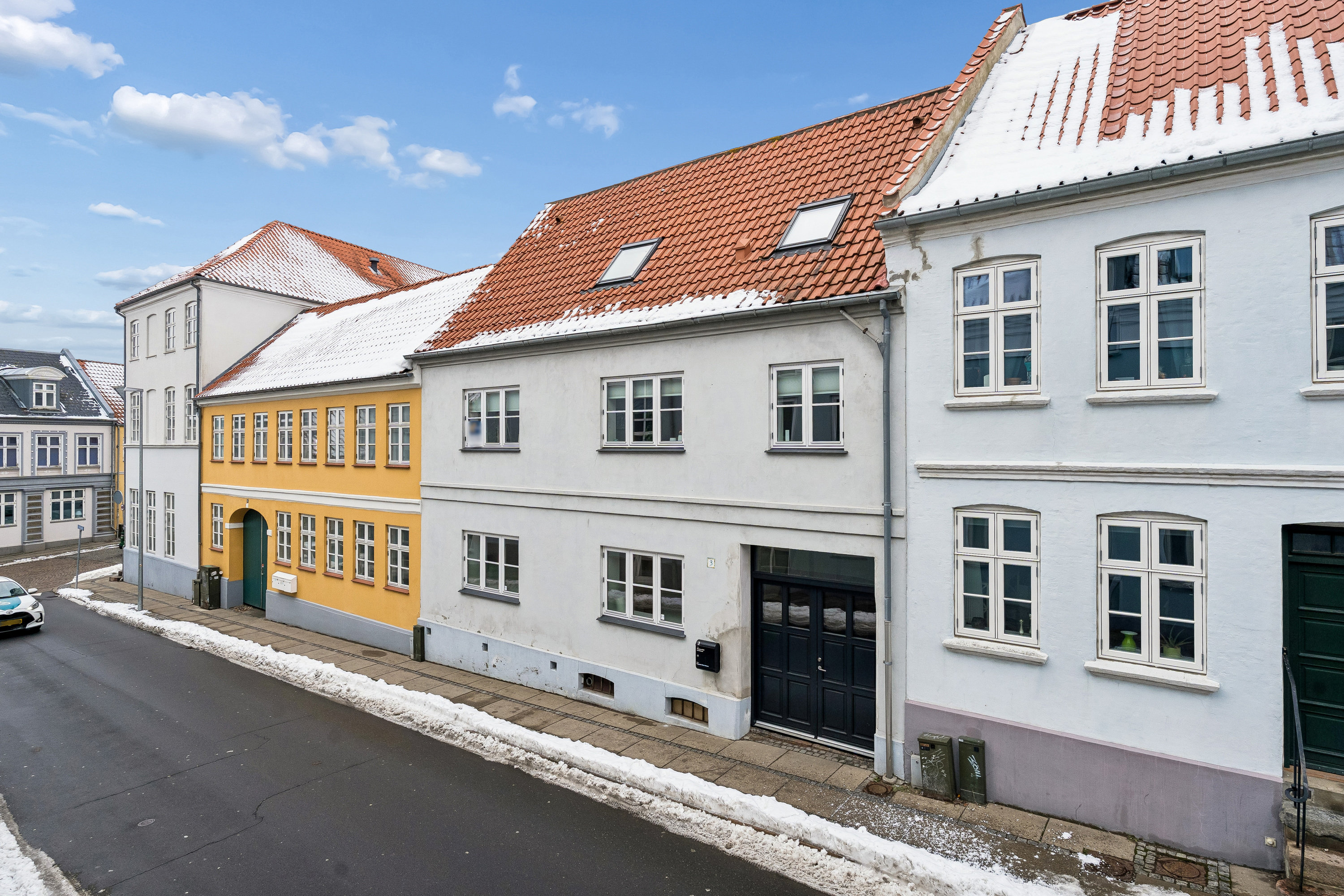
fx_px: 709
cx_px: 672
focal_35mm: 19
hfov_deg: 86.9
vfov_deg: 64.6
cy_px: 448
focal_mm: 19
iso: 500
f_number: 8
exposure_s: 1/160
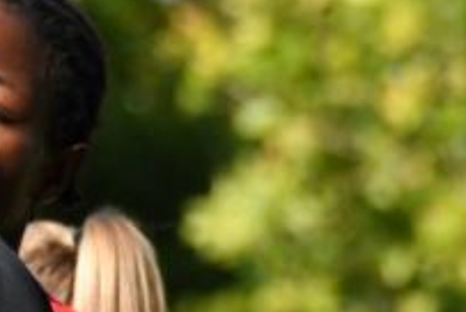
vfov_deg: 0.6
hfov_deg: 0.9
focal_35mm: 2265
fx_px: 29361
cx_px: -177
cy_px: 332
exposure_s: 1/5000
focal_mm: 300
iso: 1600
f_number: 9
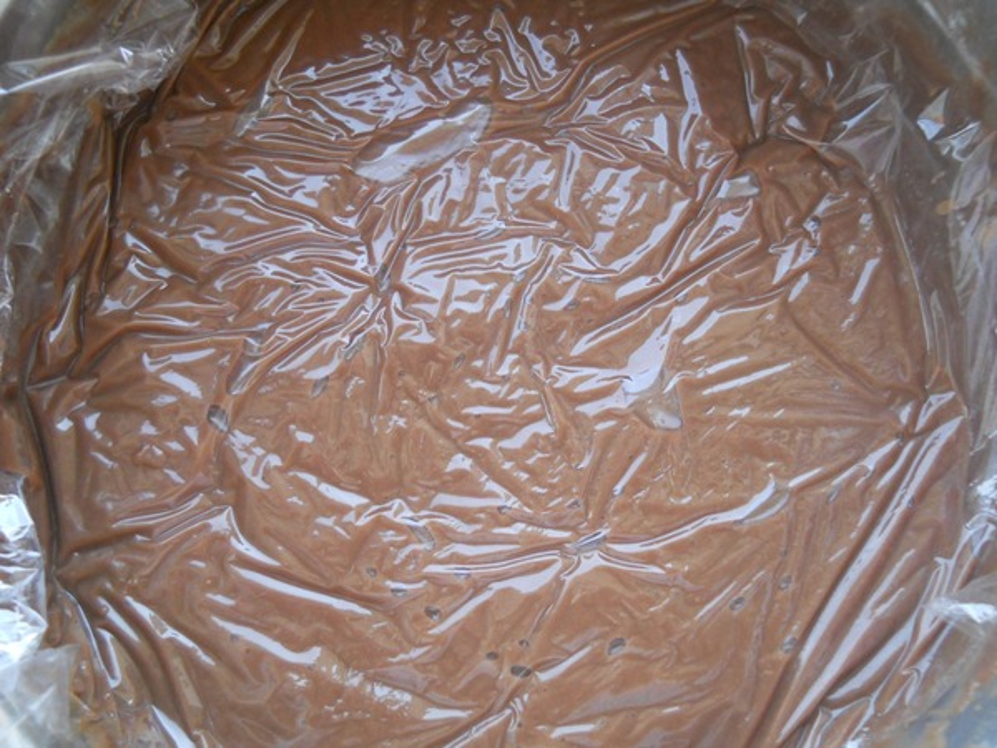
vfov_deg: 35.1
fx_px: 1181
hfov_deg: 45.8
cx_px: 498
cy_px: 374
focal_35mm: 41
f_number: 3.1
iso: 400
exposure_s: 1/100
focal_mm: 6.72
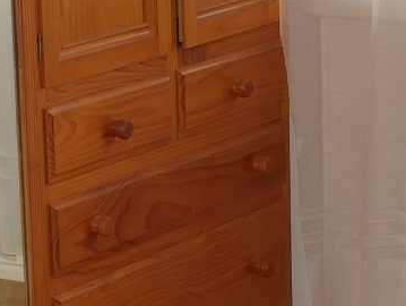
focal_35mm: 179
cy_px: 213
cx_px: 599
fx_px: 2102
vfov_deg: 8.3
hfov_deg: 10.7
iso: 200
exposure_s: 1/125
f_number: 4
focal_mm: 14
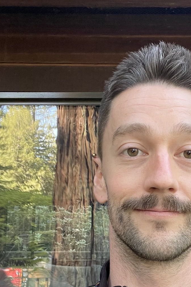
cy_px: 185
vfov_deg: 42.3
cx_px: 155
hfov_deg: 28.6
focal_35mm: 46
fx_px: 366
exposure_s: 1/60
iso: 125
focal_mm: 2.71
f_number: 2.2
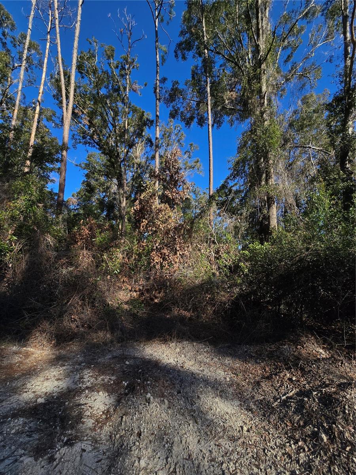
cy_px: 238
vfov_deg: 106.2
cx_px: 178
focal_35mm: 13
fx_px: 178
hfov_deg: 89.9
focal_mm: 2.2
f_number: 2.2
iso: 50
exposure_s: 1/1775
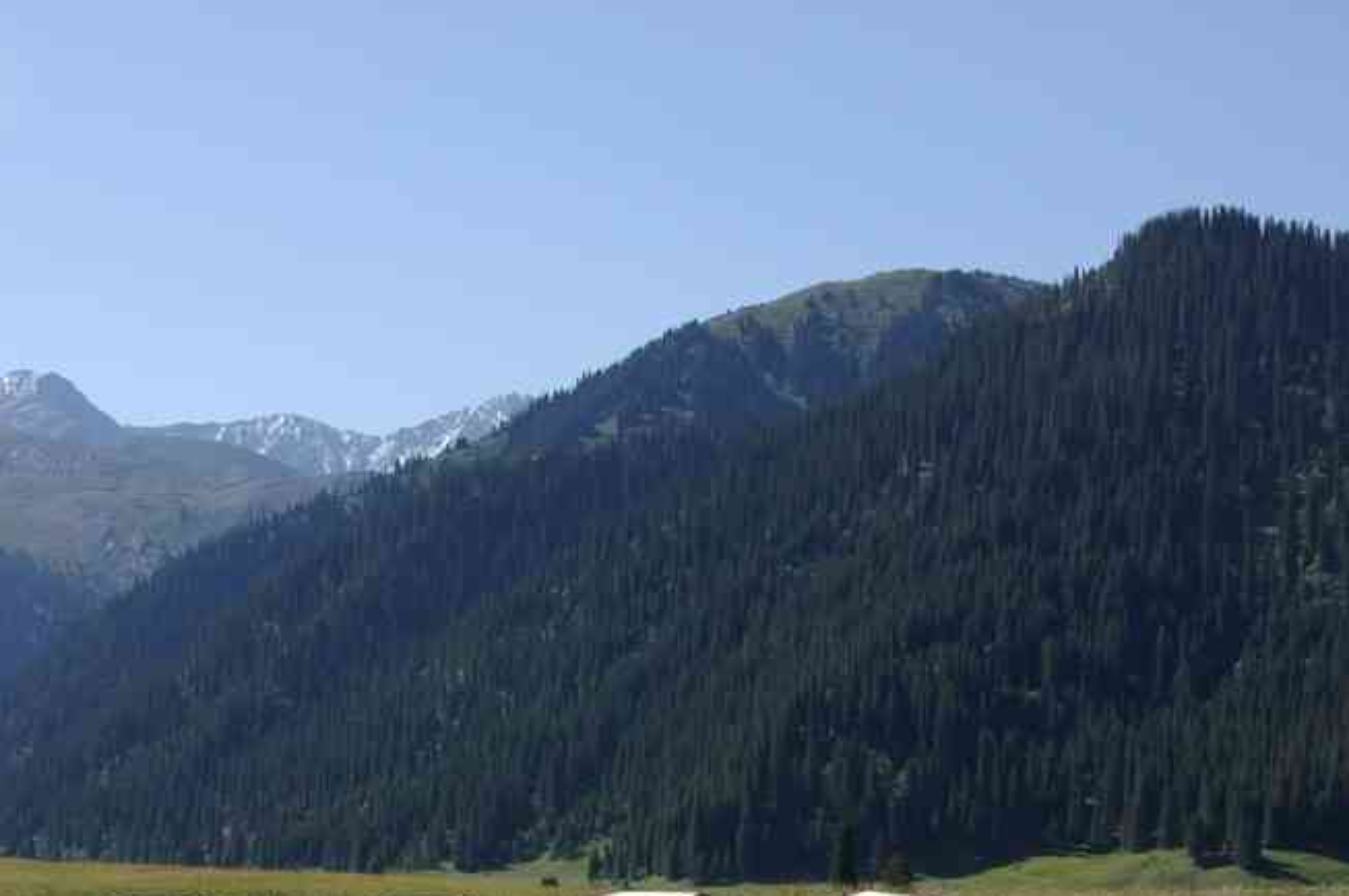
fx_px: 3343
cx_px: 523
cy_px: 669
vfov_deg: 15.2
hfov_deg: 22.8
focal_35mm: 89
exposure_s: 1/125
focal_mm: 38.8
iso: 100
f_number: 11
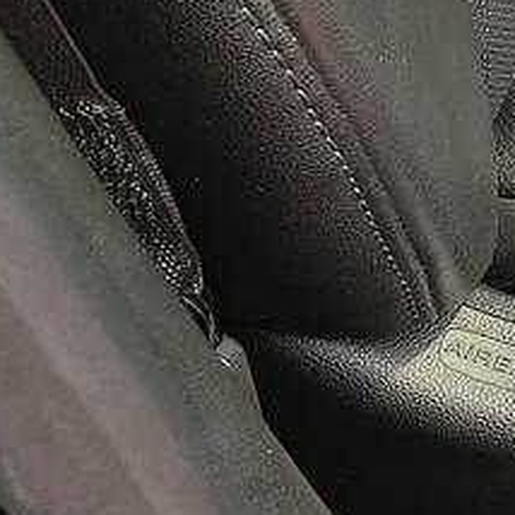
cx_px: 1203
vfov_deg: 13.2
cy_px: -168
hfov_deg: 11.5
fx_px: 2138
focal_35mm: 127
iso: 1463
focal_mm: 5.56
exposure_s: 1/40
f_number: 1.8
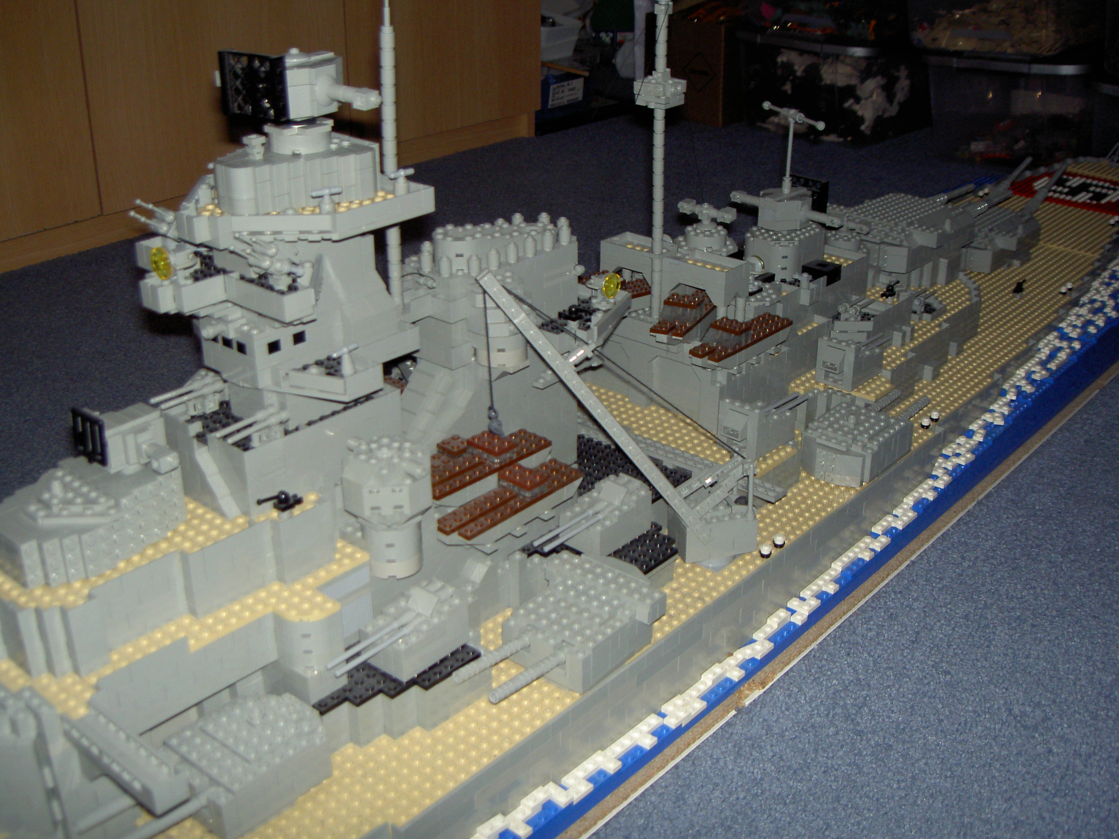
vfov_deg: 36.8
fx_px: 1261
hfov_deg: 47.9
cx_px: 560
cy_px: 420
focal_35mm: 39
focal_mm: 8
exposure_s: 1/60
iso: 100
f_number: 2.8
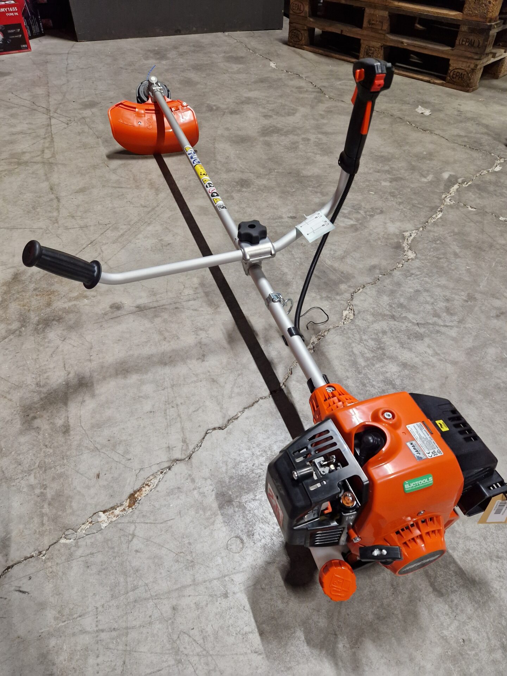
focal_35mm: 23
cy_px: 338
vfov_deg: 73.9
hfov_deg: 58.9
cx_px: 254
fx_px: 449
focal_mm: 5.4
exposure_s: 1/100
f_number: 1.8
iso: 400
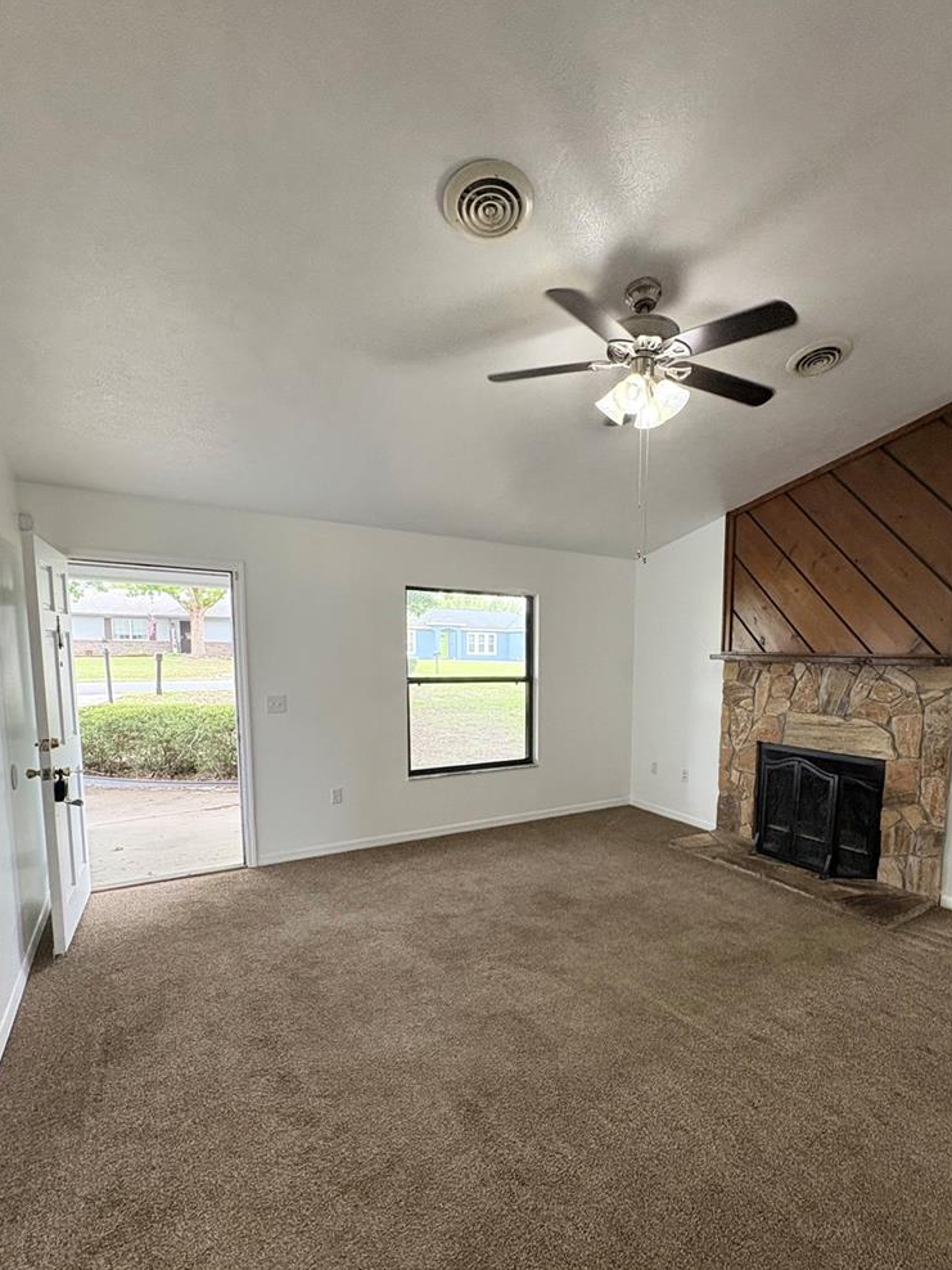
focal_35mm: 17
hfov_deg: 74.0
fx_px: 623
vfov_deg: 90.5
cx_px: 569
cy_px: 717
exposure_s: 1/120
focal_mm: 2.22
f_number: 2.2
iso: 400
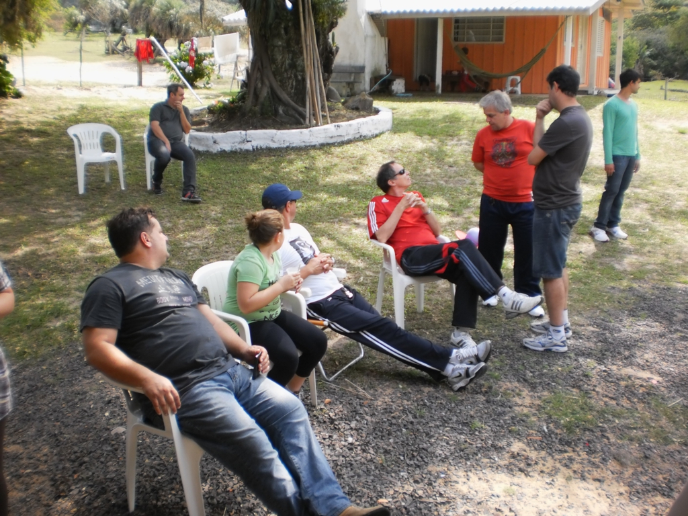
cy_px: 258
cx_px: 344
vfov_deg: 39.7
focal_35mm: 36
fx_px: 716
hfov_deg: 51.4
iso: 100
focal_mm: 6.3
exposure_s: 1/250
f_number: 3.1
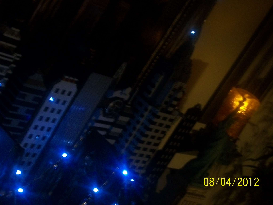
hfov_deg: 27.8
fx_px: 552
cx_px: 136
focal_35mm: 70
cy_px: 102
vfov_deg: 21.0
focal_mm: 11.6
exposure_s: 1/8
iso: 240
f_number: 3.8
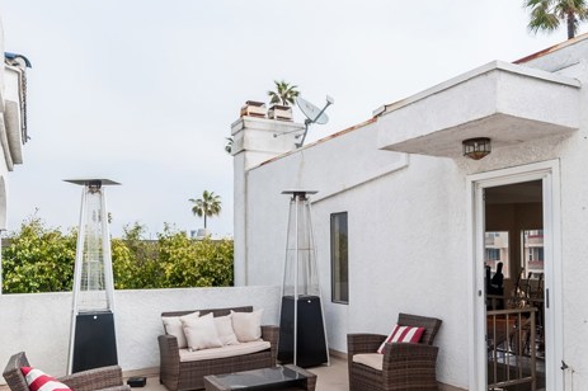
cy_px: 238
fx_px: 473
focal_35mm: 29
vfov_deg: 44.6
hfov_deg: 63.7
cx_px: 305
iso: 200
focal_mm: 14
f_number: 9
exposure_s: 1/500
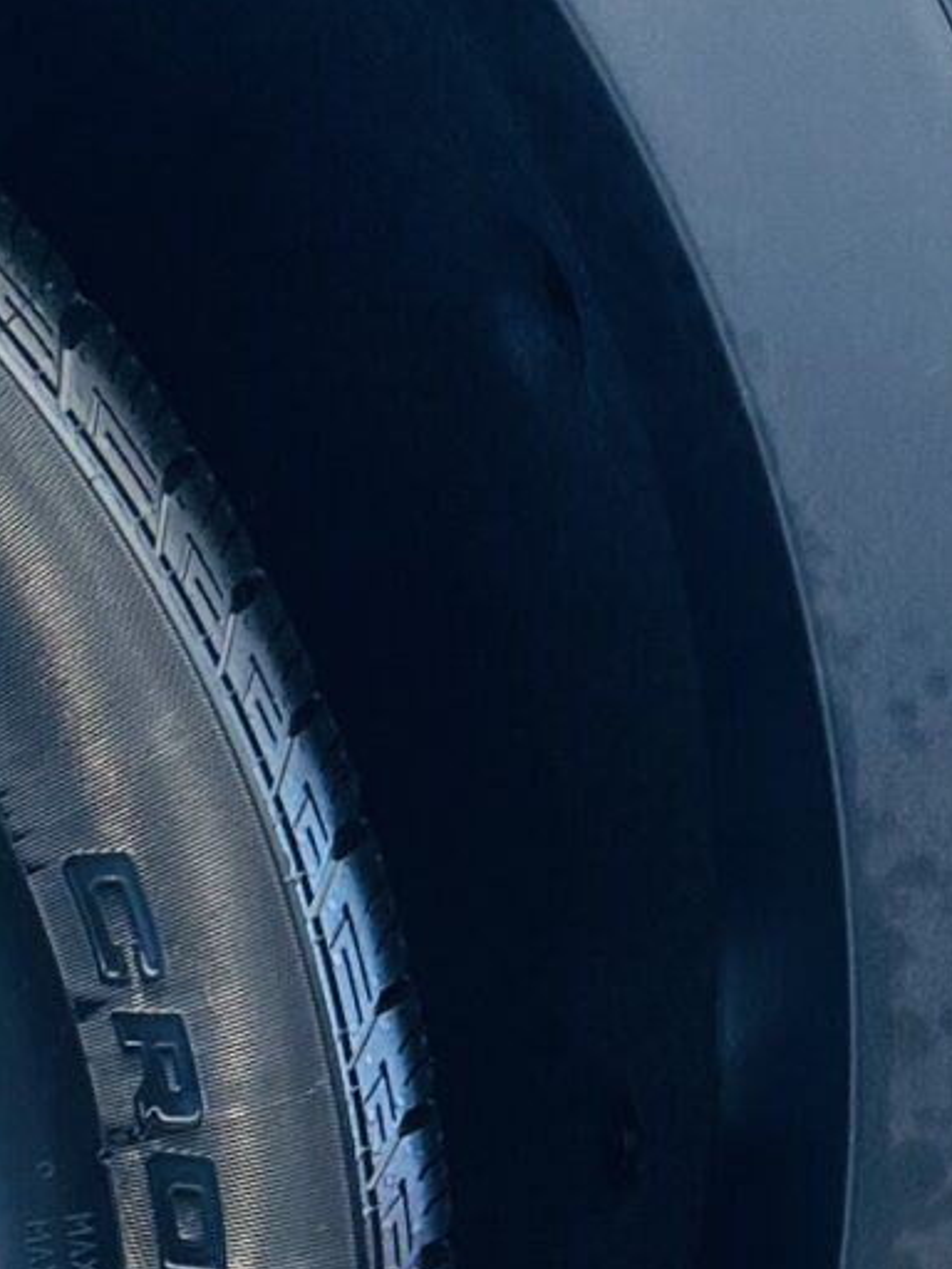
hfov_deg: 10.6
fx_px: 4400
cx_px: -1316
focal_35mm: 120
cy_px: 1561
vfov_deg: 15.7
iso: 80
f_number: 1.78
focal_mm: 6.86
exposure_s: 1/121
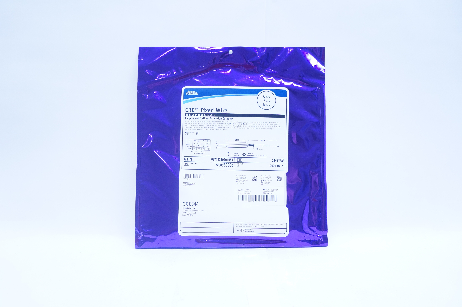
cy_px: 154
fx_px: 385
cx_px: 231
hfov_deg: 62.0
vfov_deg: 43.5
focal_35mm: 30
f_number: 4.5
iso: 800
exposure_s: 1/160
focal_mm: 20
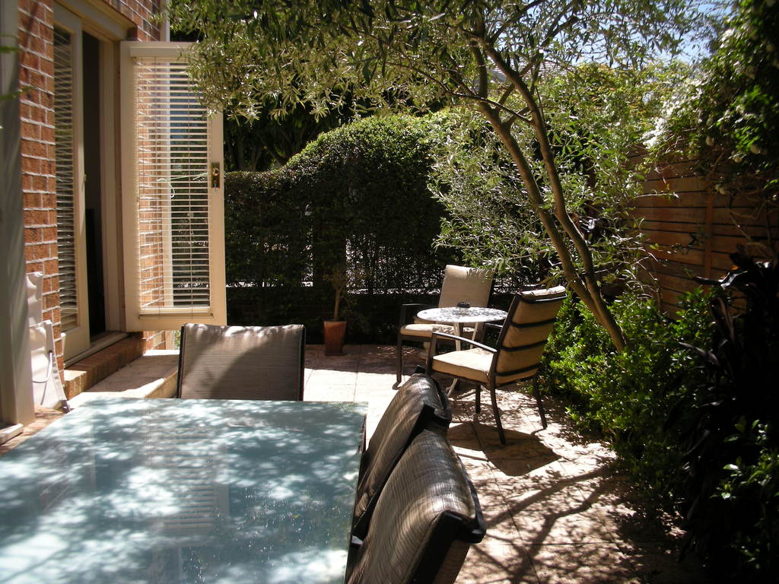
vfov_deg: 40.7
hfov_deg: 52.6
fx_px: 788
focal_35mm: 35
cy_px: 292
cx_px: 390
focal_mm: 5.8
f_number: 2.8
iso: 50
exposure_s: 1/387
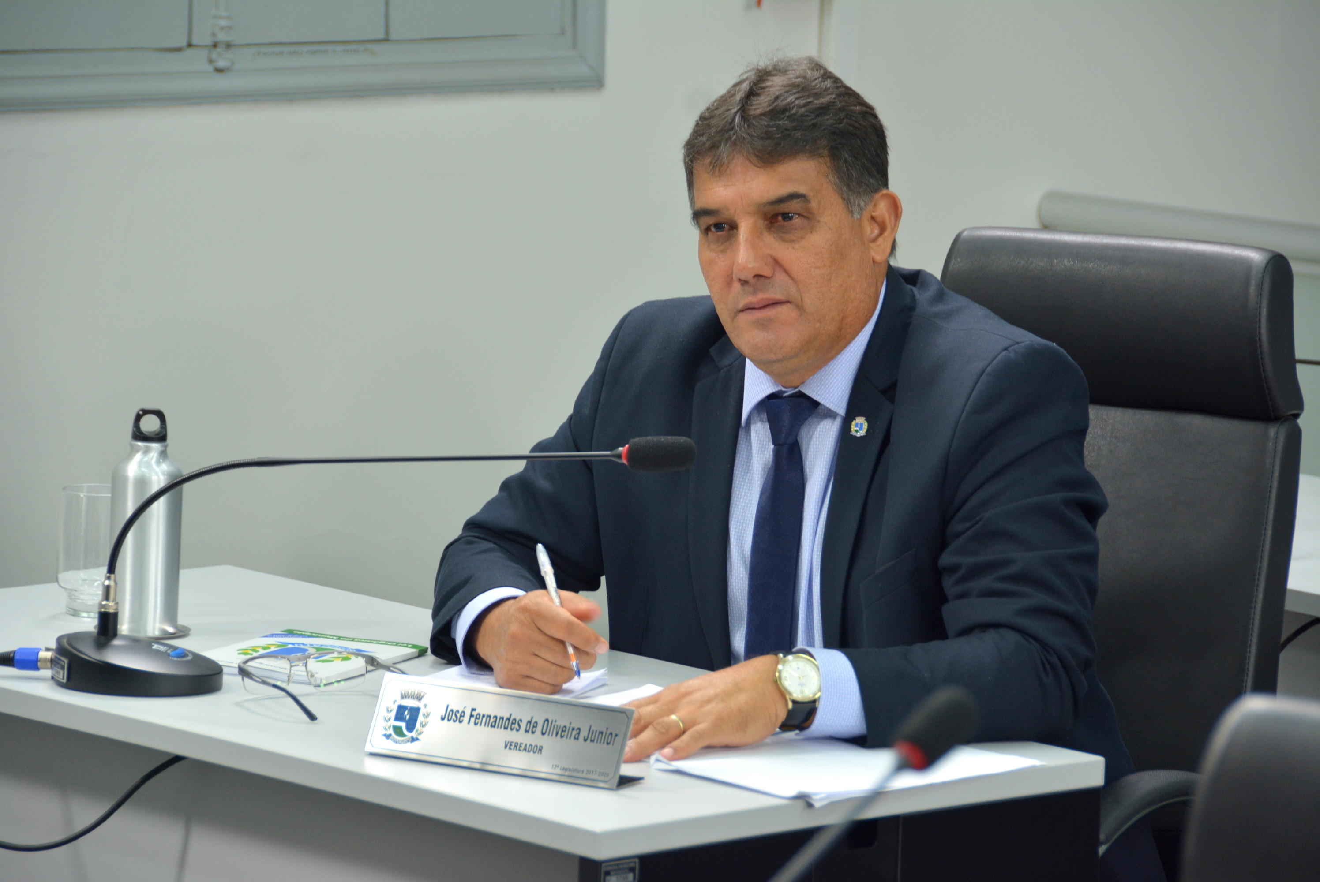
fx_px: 7155
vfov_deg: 7.1
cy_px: 441
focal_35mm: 195
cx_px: 660
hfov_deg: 10.5
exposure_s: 1/60
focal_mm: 130
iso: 400
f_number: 5.6
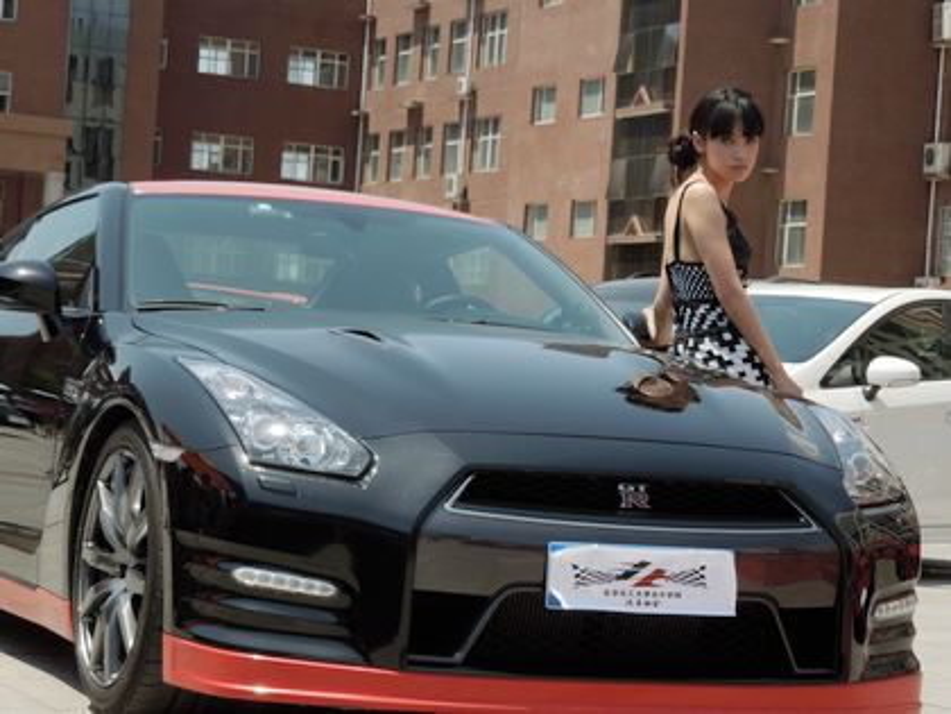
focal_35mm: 106
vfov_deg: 14.0
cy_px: 357
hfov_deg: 18.5
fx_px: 2912
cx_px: 476
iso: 100
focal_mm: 19.1
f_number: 4.7
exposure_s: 1/640
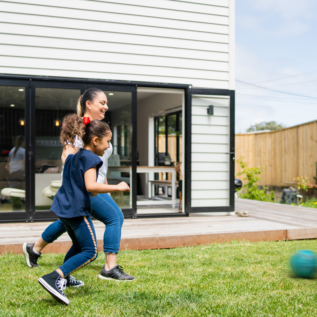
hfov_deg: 33.8
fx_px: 518
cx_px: 201
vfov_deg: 34.0
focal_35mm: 50
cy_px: 168
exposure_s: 1/3200
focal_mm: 35
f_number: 2
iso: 100
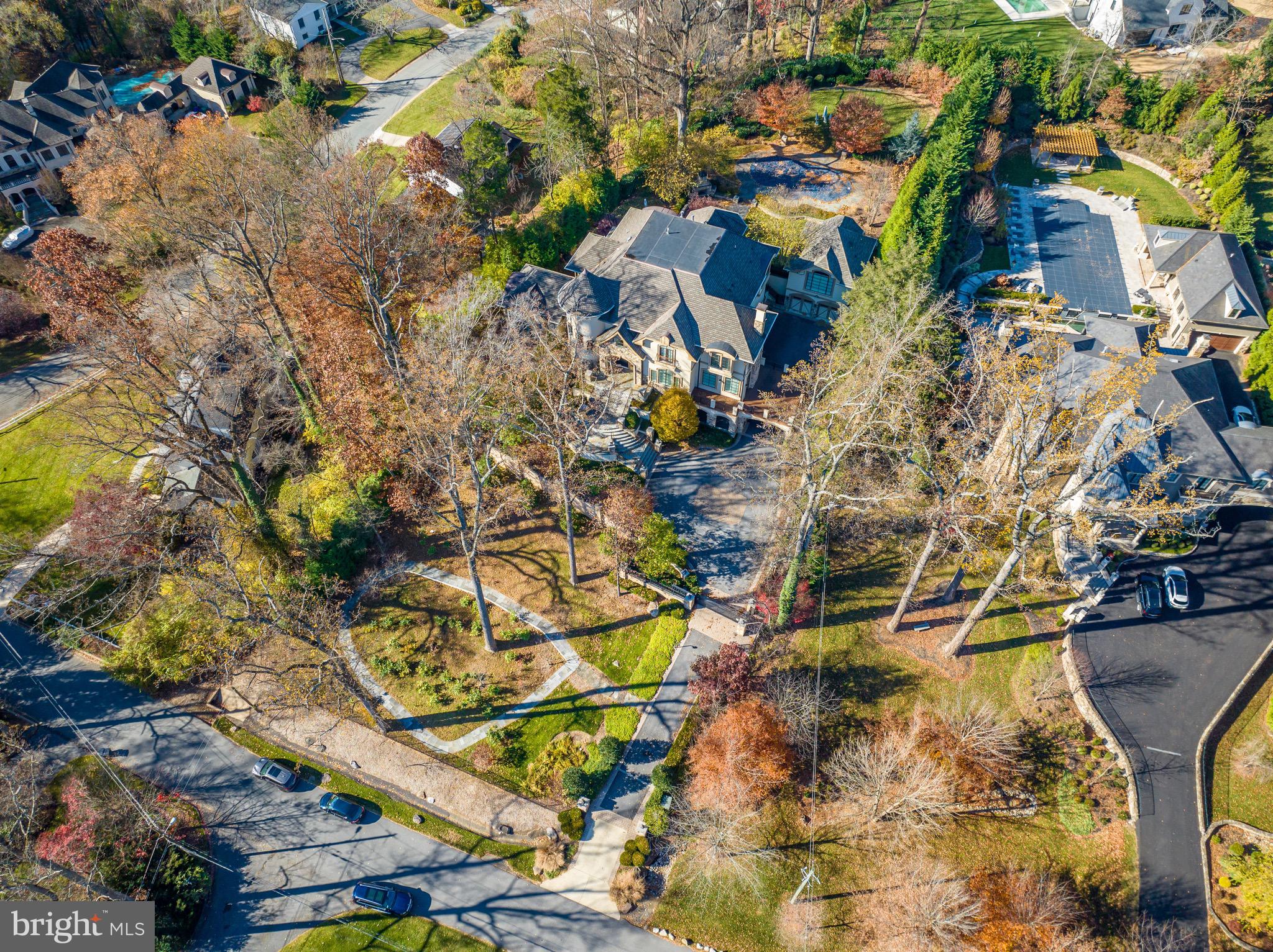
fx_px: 882
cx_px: 636
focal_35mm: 24
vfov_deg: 56.8
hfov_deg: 71.6
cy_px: 476
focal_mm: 12.29
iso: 100
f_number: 2.8
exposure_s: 1/30
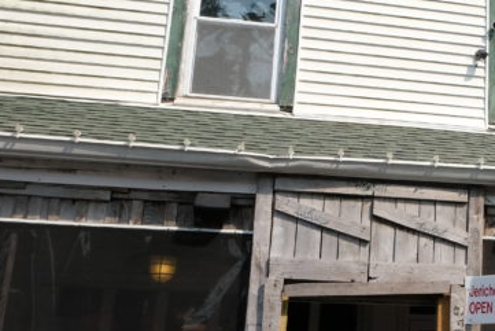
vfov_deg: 20.0
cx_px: 598
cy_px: 148
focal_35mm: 68
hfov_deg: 26.3
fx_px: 935
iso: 1000
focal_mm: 16
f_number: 10
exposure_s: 1/680
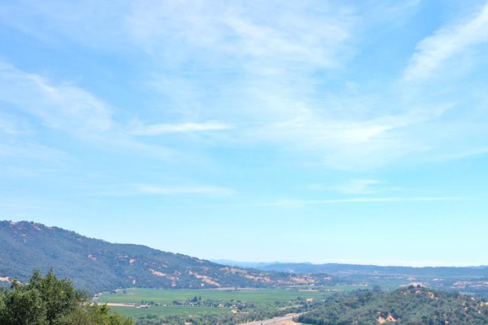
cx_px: 313
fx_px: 718
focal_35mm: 53
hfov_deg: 37.2
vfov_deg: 24.9
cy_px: 279
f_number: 5.6
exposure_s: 1/500
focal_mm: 10.26
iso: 100
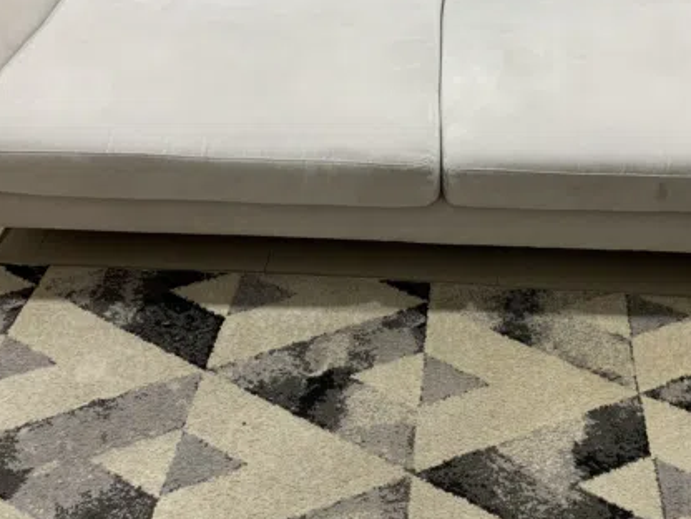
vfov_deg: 35.8
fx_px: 798
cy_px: 203
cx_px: 414
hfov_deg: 46.5
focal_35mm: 40
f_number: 1.8
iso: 200
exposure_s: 1/60
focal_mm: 4.25
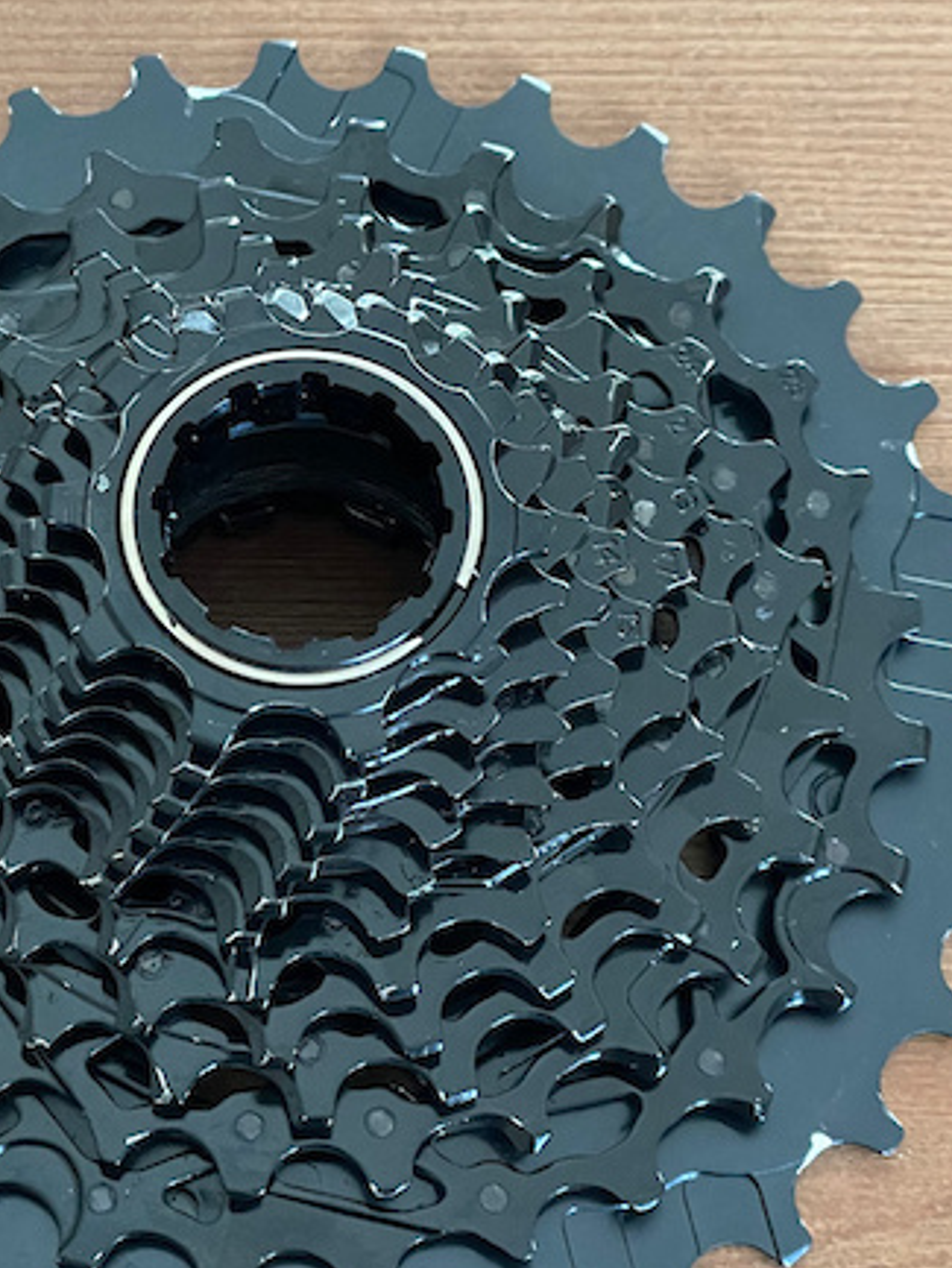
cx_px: 305
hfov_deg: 15.4
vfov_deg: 20.4
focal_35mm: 96
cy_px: 630
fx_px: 3518
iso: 400
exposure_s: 1/60
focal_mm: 6
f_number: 2
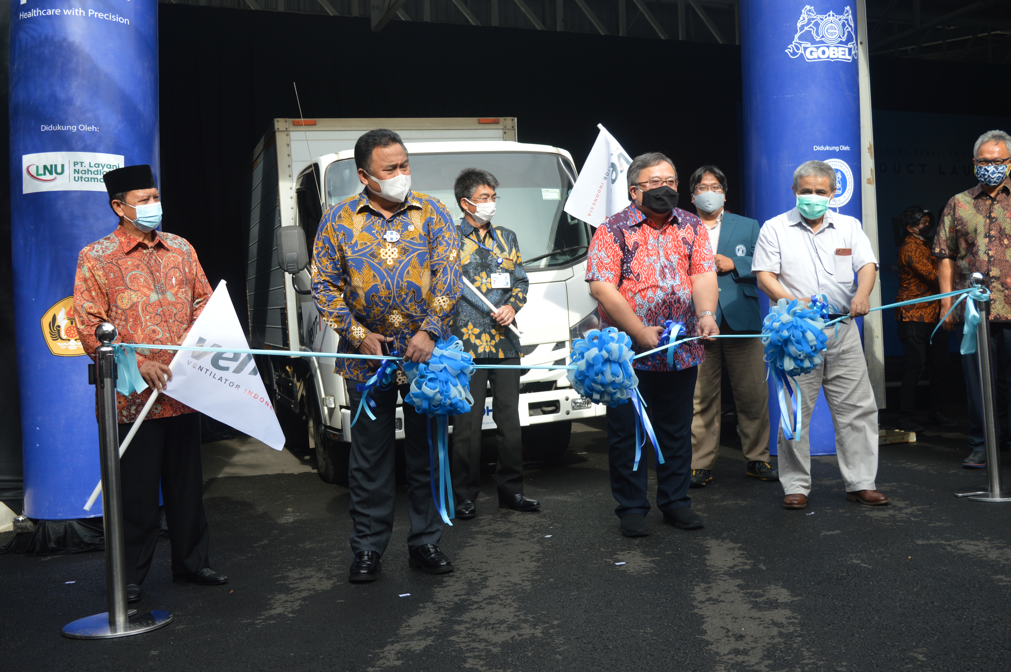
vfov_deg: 35.4
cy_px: 336
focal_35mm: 38
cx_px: 506
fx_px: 1052
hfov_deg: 51.3
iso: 110
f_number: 5.6
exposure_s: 1/125
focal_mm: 25
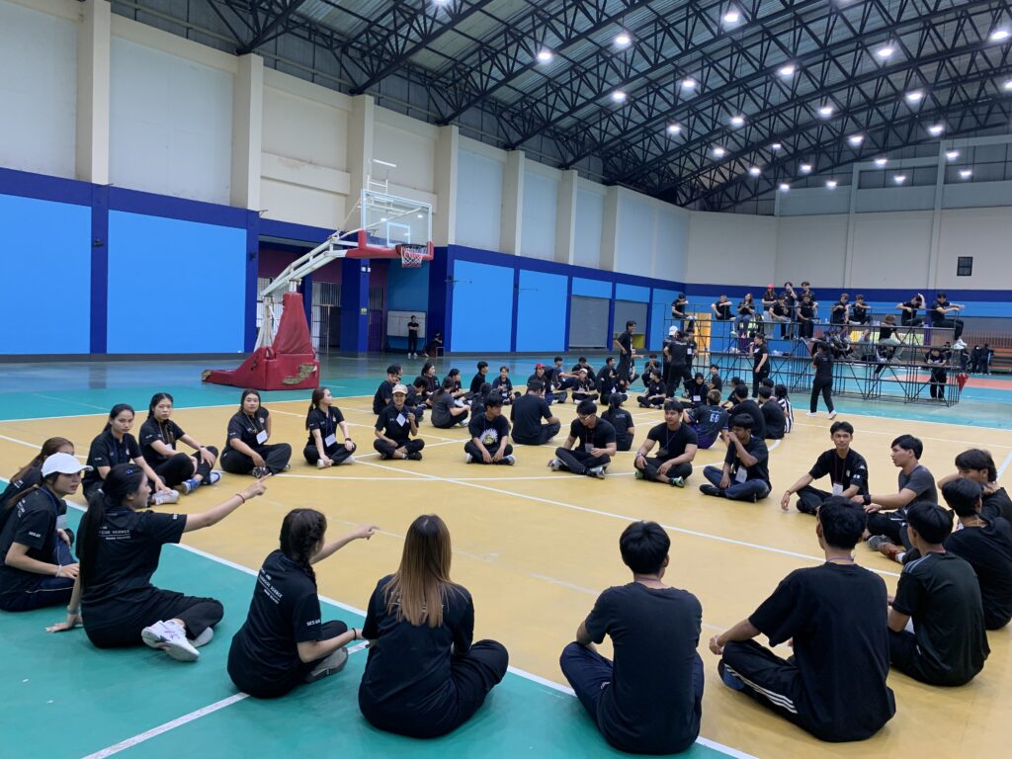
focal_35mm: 26
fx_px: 760
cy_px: 380
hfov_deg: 67.3
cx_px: 506
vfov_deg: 53.1
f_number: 1.8
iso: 64
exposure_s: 1/50
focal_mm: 4.25
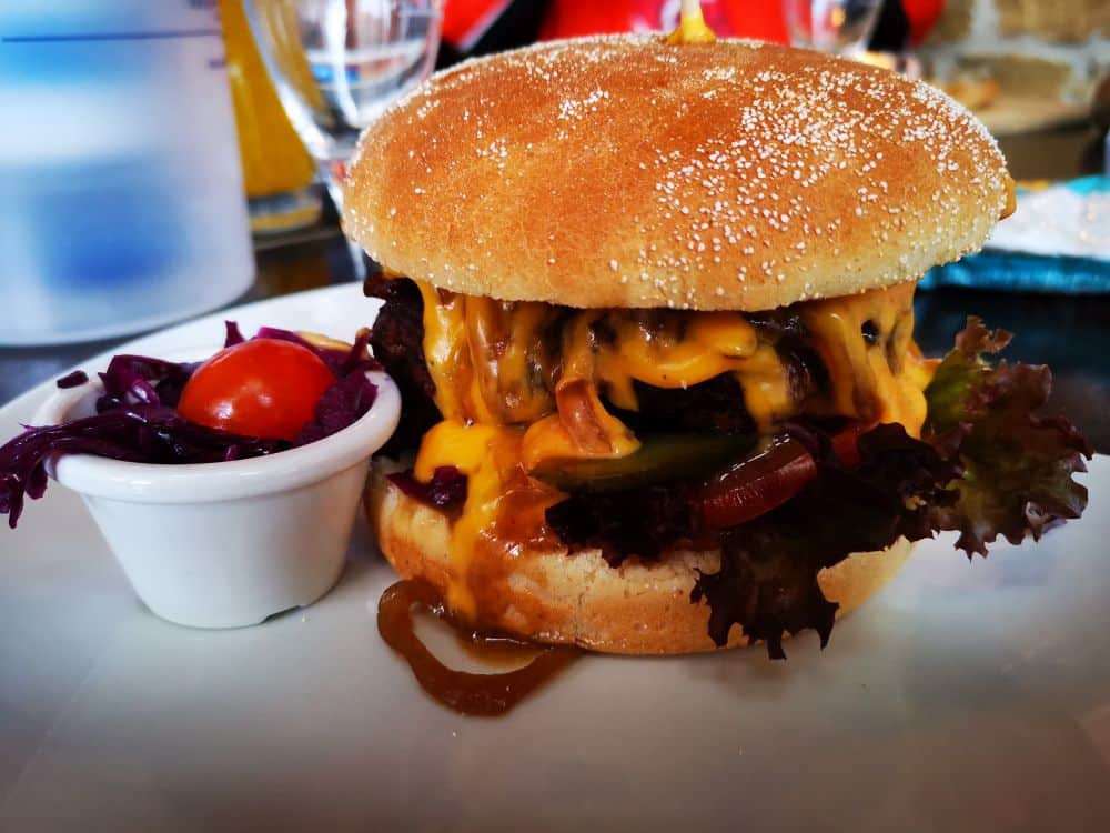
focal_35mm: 27
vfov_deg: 51.4
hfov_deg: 65.3
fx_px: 866
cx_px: 555
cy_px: 416
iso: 200
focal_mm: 4.75
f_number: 1.8
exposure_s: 1/50
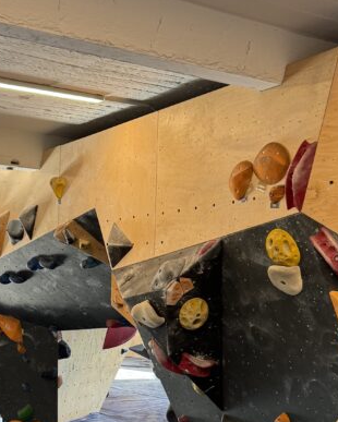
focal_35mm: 62
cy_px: 397
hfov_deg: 24.6
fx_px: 775
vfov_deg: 29.0
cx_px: 158
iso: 160
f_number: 1.78
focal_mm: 6.76
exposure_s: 1/121
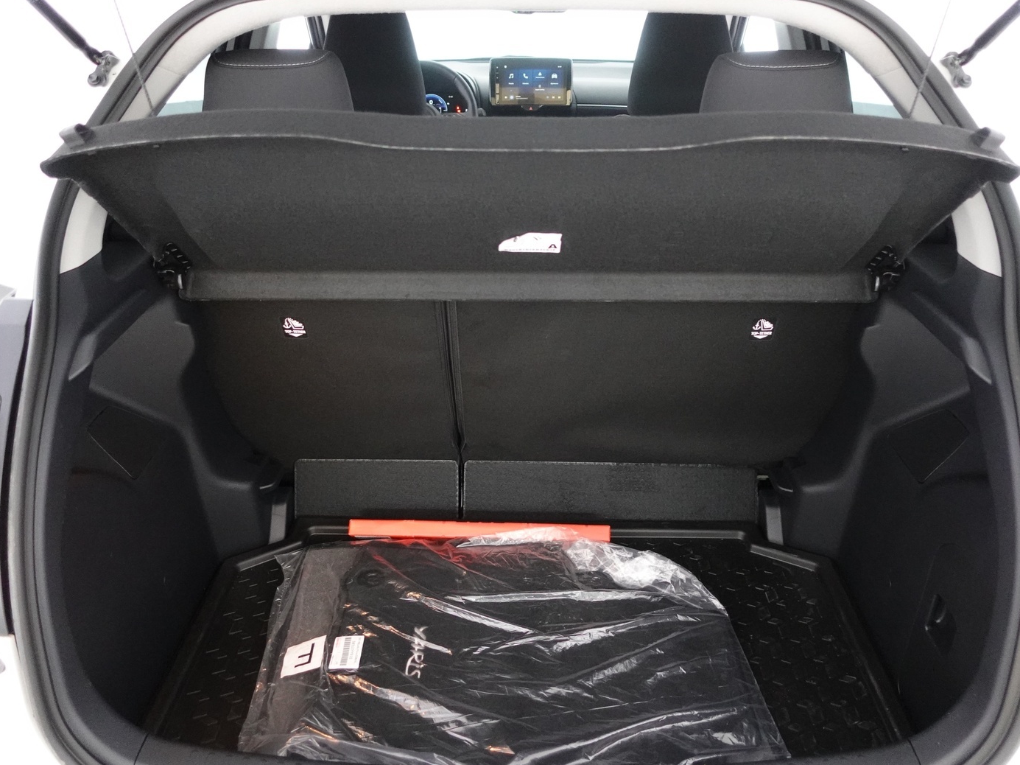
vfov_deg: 51.3
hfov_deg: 65.3
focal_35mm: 27
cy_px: 395
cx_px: 516
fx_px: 795
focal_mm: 9.4
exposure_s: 1/60
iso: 2500
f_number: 1.8
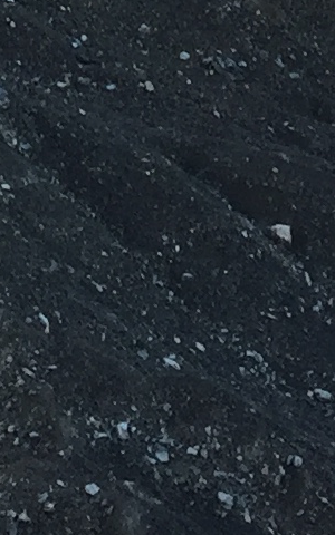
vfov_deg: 8.9
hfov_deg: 6.3
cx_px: -12
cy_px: -825
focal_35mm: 209
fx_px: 3053
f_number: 2.2
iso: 32
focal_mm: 4.15
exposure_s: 1/140
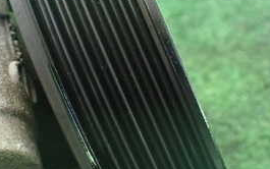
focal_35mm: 72
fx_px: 530
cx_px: 96
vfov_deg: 18.0
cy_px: 43
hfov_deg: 28.4
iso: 800
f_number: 2.3
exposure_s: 1/125
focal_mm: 5.4
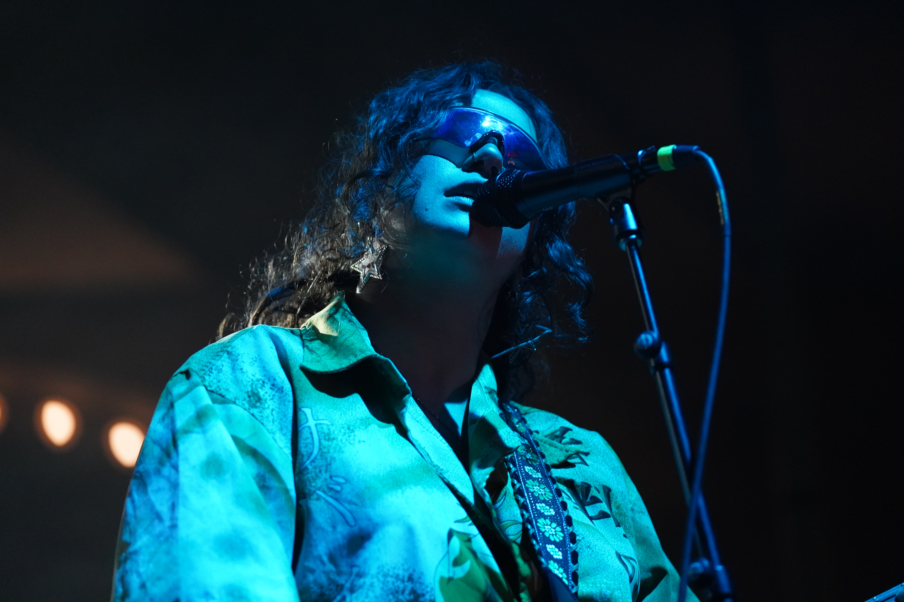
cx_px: 452
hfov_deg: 16.4
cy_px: 301
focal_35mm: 125
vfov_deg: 11.0
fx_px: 3139
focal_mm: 125
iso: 8000
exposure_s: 1/160
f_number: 2.8
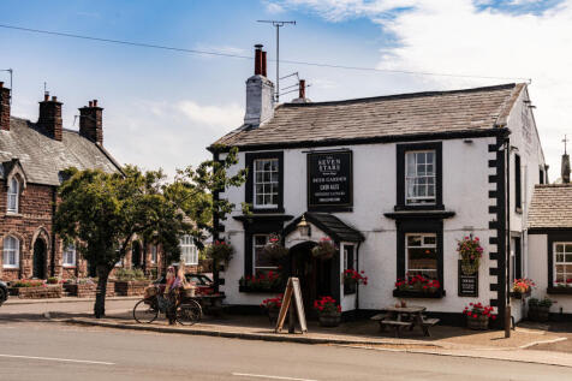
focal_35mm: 46
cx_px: 286
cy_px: 190
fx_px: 731
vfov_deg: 29.2
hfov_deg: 42.8
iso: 200
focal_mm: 46
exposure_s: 1/800
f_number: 8
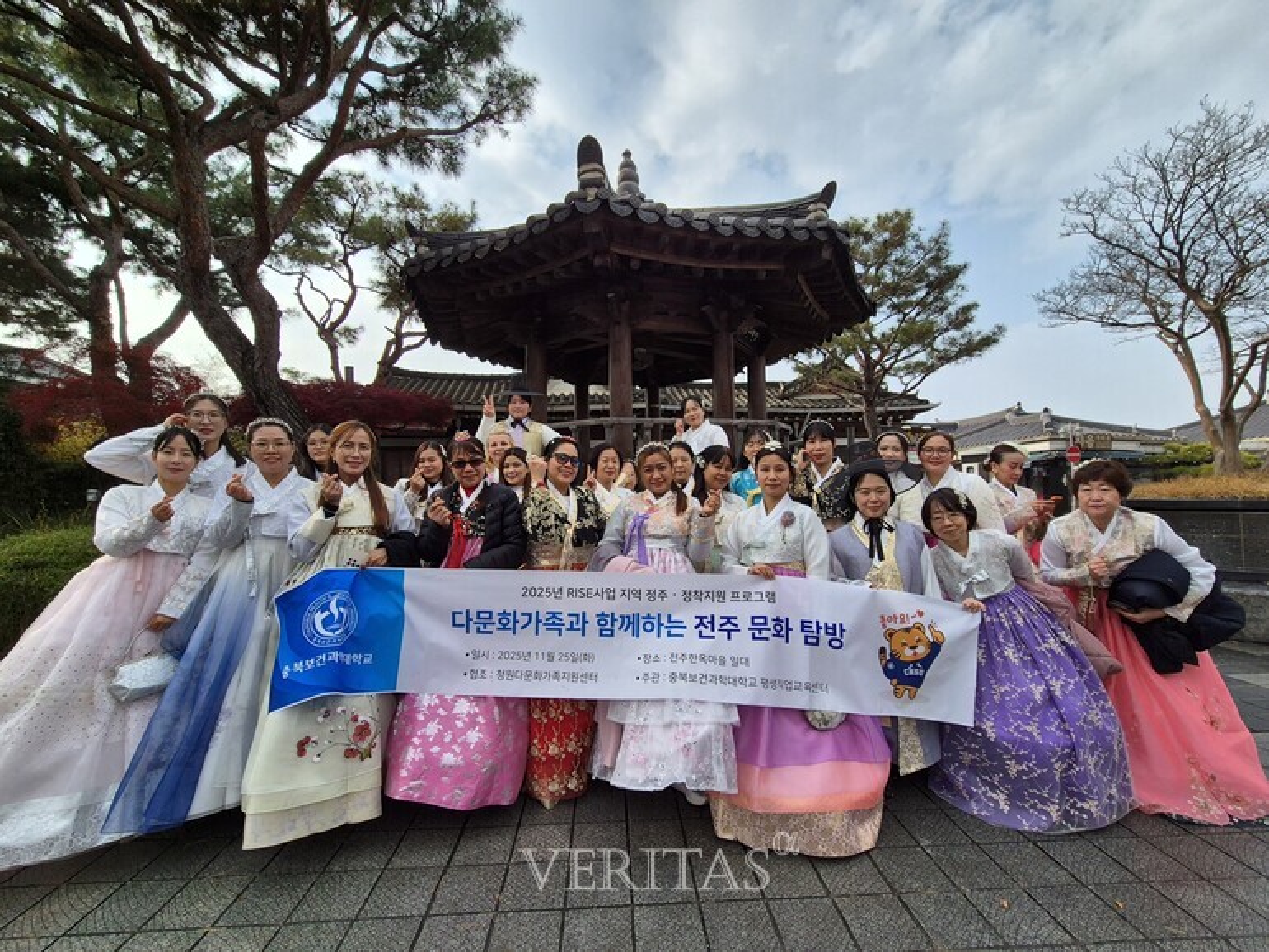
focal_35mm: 13
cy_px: 476
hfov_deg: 106.2
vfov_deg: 89.9
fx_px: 477
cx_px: 634
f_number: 2.2
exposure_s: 1/2080
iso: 50
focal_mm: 2.2
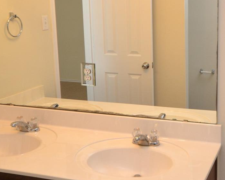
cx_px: 180
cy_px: 58
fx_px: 355
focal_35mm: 53
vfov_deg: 28.2
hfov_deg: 34.1
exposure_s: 1/60
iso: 560
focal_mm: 13
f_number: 4.5
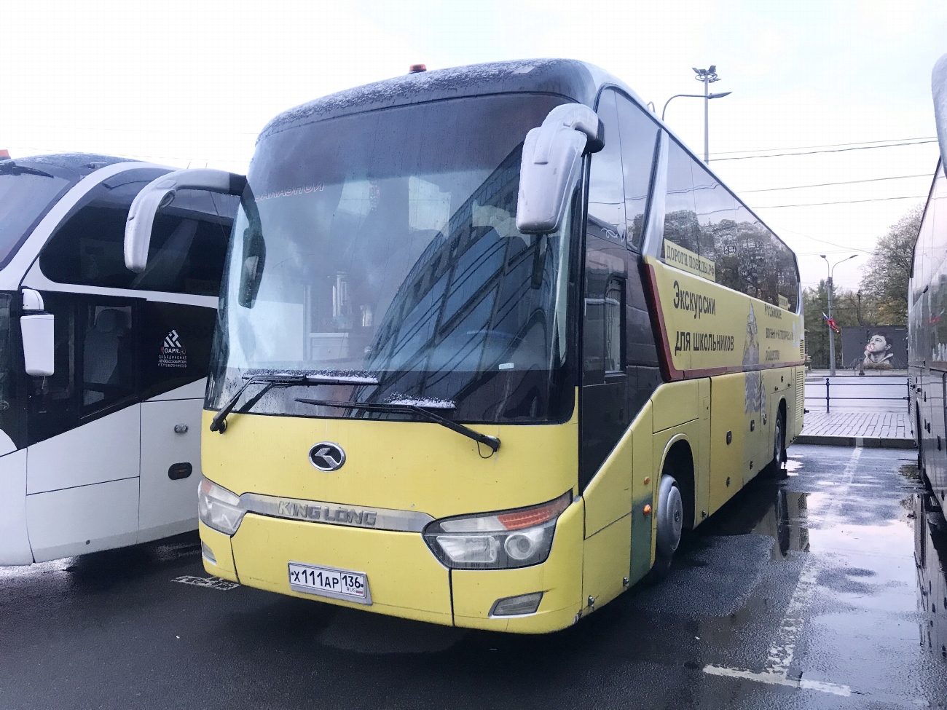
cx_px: 474
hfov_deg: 63.4
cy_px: 355
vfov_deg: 49.7
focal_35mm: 28
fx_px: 766
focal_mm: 3.99
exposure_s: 1/33
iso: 40
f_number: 1.8
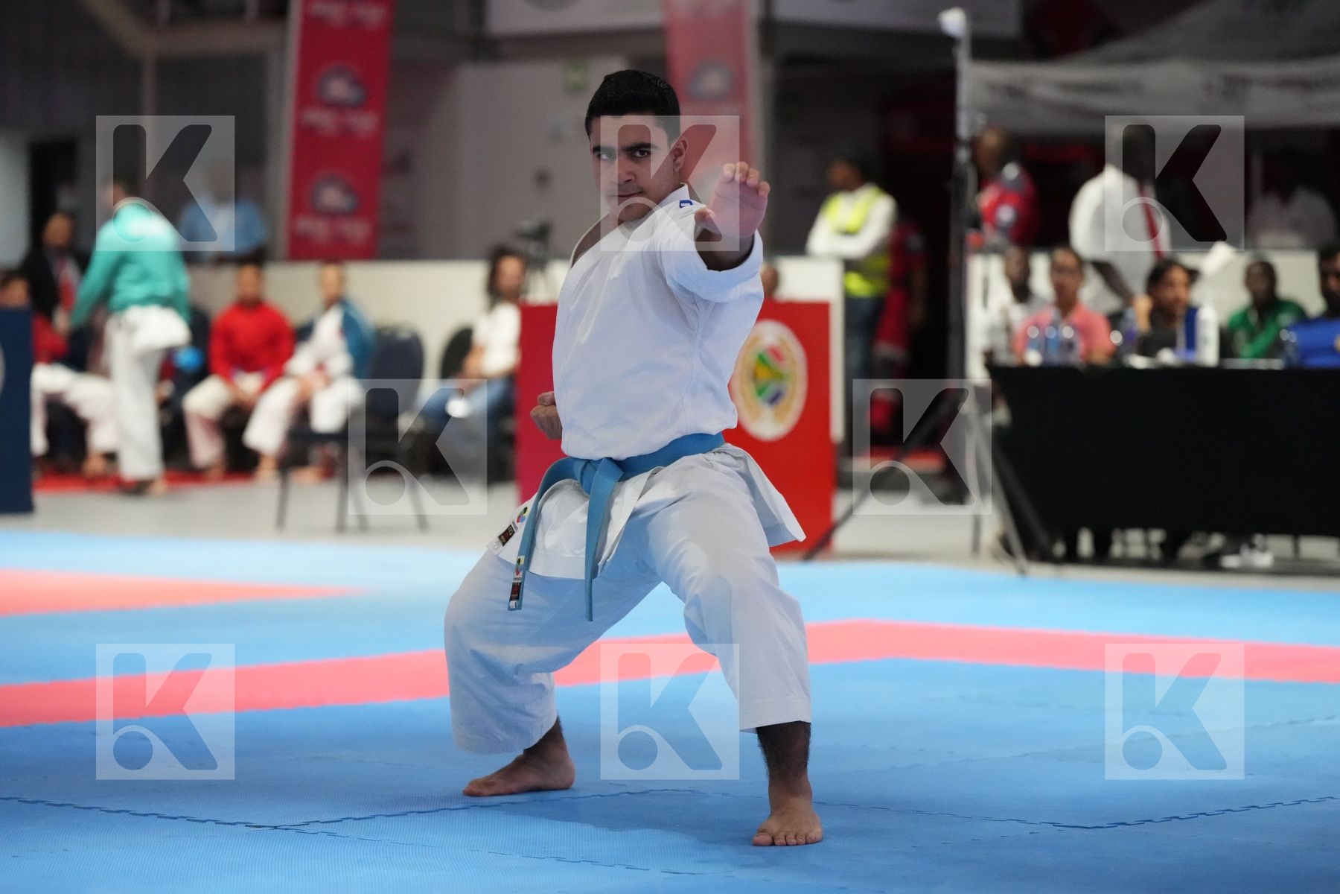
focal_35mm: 120
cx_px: 670
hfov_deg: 17.1
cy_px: 447
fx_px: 4466
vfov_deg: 11.4
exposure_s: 1/500
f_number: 2.8
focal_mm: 120
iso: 10000
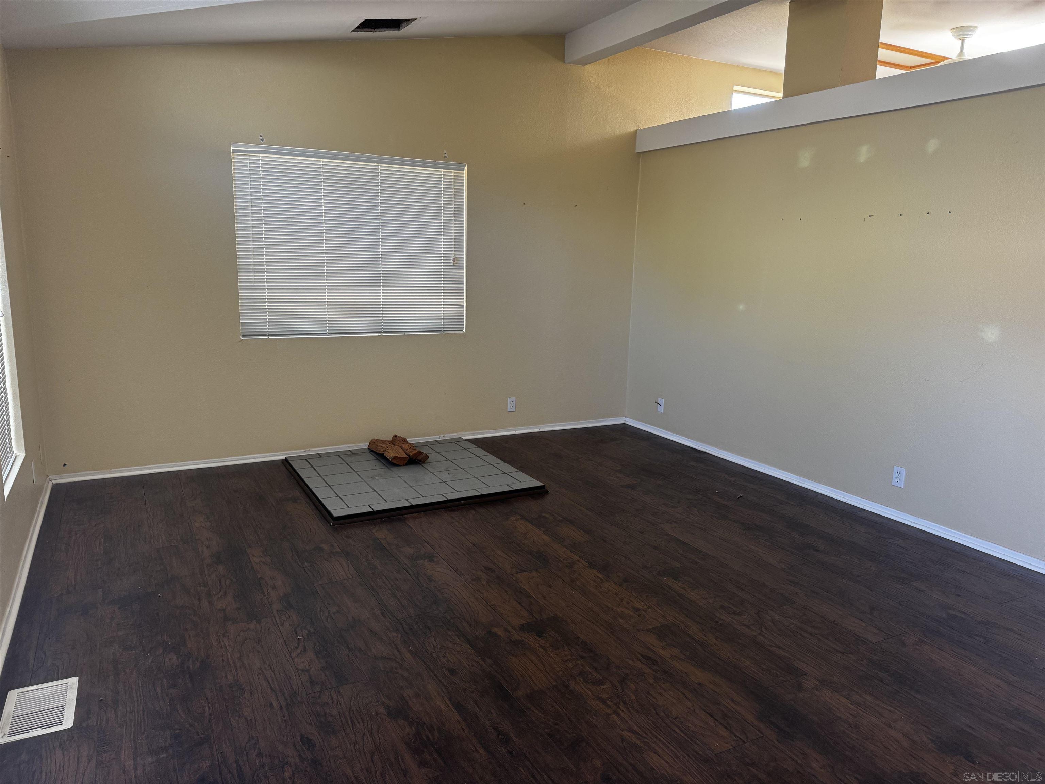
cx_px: 522
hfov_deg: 71.6
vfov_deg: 56.8
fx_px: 725
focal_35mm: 24
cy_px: 392
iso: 200
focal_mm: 6.76
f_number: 1.78
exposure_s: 1/88
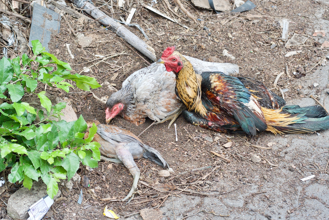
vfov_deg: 15.9
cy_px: 110
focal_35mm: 86
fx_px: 787
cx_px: 164
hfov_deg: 23.6
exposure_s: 1/250
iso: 160
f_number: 4
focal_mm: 32
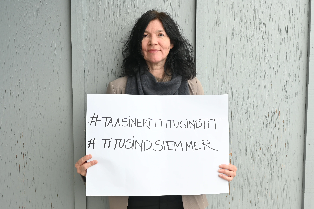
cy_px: 104
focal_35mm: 42
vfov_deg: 31.9
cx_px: 157
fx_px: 366
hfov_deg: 46.4
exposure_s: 1/250
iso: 200
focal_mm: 28
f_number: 5
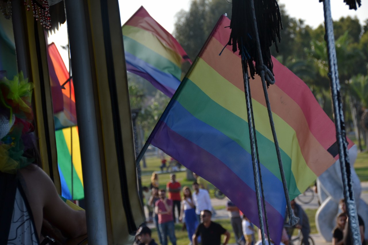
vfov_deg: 12.2
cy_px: 122
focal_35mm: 112
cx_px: 184
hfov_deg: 18.2
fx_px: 1150
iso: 100
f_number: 7.1
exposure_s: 1/200
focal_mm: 75
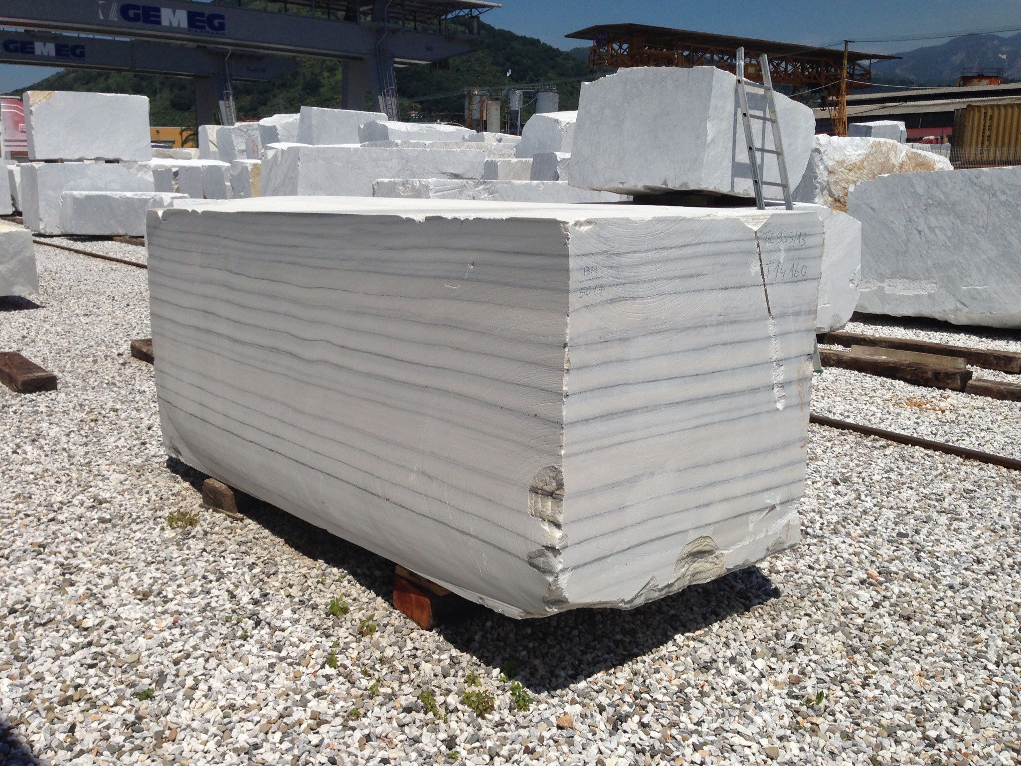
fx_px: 973
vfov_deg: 42.9
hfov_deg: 55.4
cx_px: 510
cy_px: 383
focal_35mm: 33
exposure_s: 1/4184
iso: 50
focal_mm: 4.13
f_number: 2.4
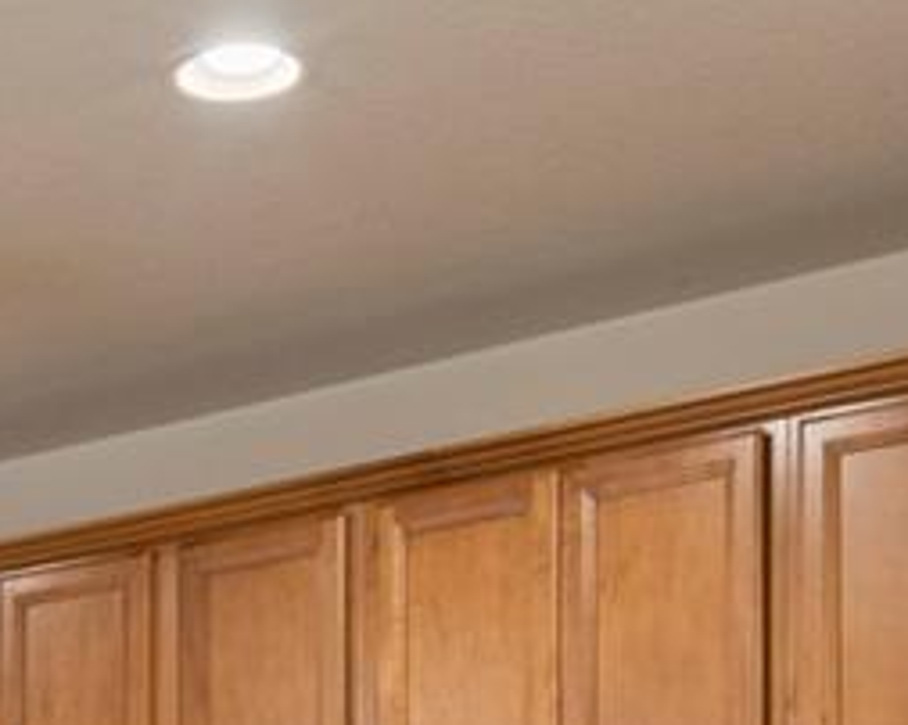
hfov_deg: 19.5
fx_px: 2551
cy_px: 1195
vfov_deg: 14.7
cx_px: -36
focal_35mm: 95
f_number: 7.1
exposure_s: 3.2
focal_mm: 16
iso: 100
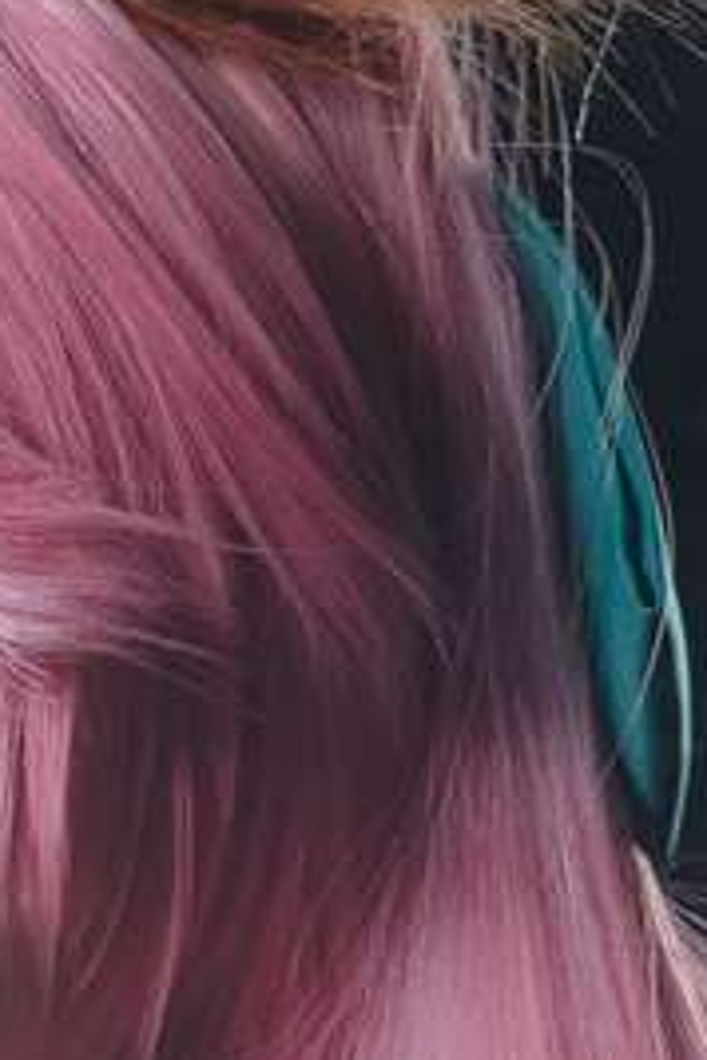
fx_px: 10928
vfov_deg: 5.4
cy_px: 2211
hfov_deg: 3.7
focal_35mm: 371
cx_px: -560
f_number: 2.8
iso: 400
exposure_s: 1/200
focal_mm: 55
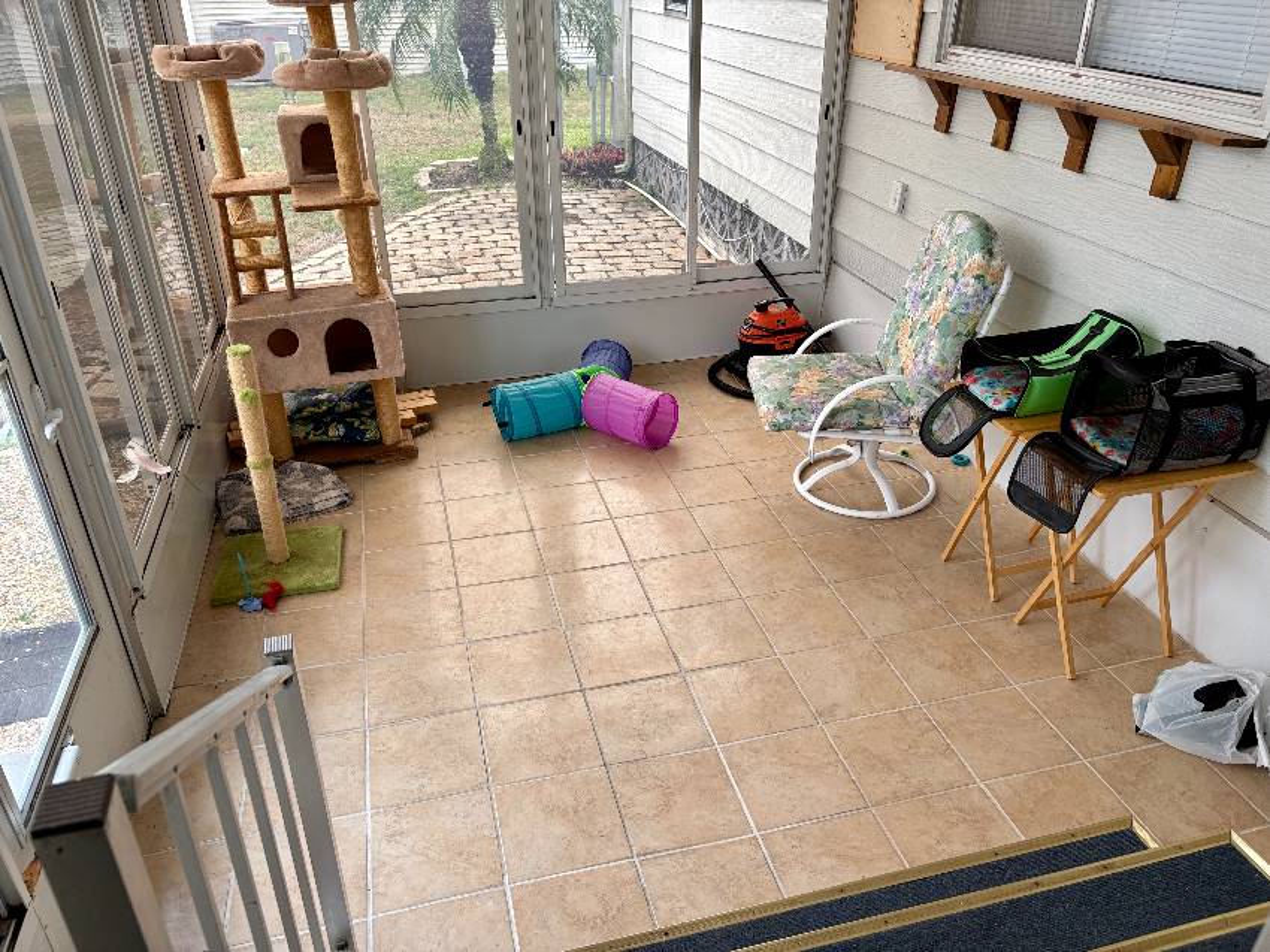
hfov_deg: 67.3
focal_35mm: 26
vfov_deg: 53.0
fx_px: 954
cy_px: 476
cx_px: 635
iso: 40
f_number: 1.6
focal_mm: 5.96
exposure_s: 1/193
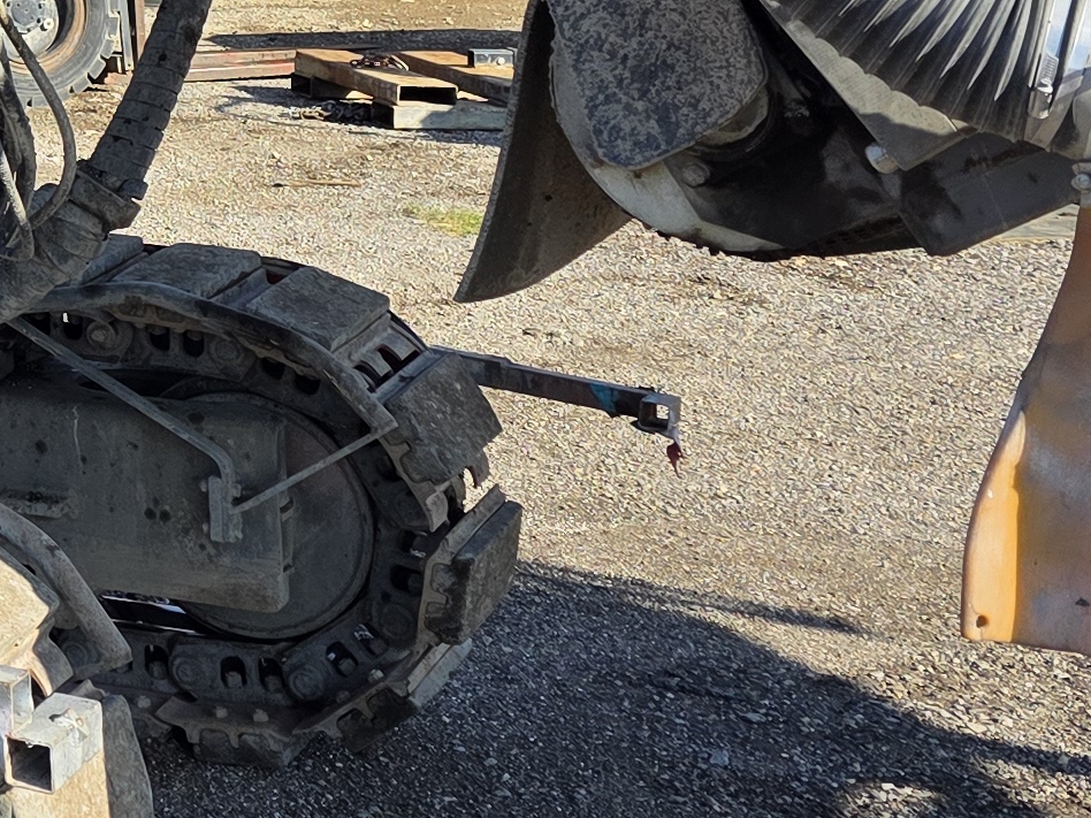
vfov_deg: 14.3
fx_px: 3057
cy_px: -381
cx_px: -865
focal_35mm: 97
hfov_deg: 16.8
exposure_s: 1/3569
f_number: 1.7
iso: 80
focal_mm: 6.3
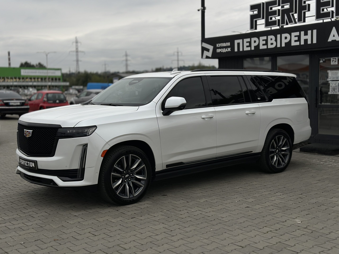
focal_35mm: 48
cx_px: 170
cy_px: 127
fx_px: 470
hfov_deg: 39.7
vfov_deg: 30.3
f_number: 1.78
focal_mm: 6.86
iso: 80
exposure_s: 1/415
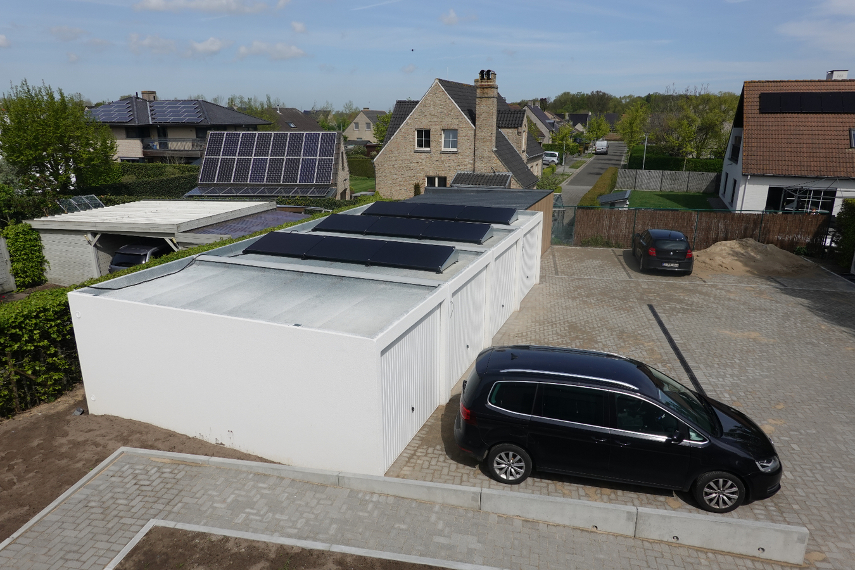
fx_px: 570
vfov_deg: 53.1
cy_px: 285
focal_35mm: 24
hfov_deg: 73.7
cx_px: 428
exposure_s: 1/640
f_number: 6.3
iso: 125
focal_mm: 9
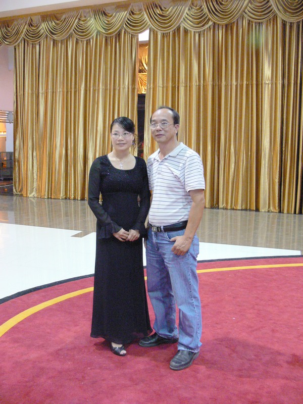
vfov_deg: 52.6
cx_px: 152
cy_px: 202
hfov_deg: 40.7
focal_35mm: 35
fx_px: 408
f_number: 2.8
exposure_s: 1/15
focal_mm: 7.4
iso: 400
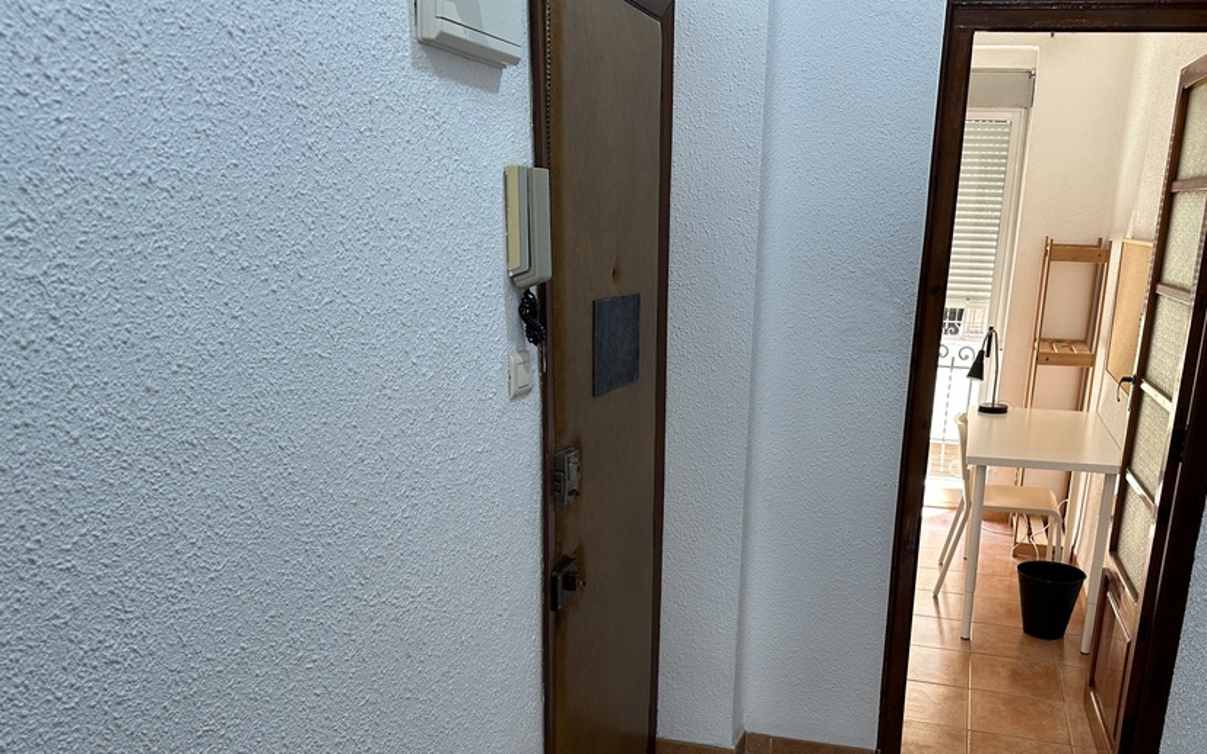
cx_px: 733
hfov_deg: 60.6
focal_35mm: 31
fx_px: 1020
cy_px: 534
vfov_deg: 39.8
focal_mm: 6.86
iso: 125
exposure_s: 1/100
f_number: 1.78
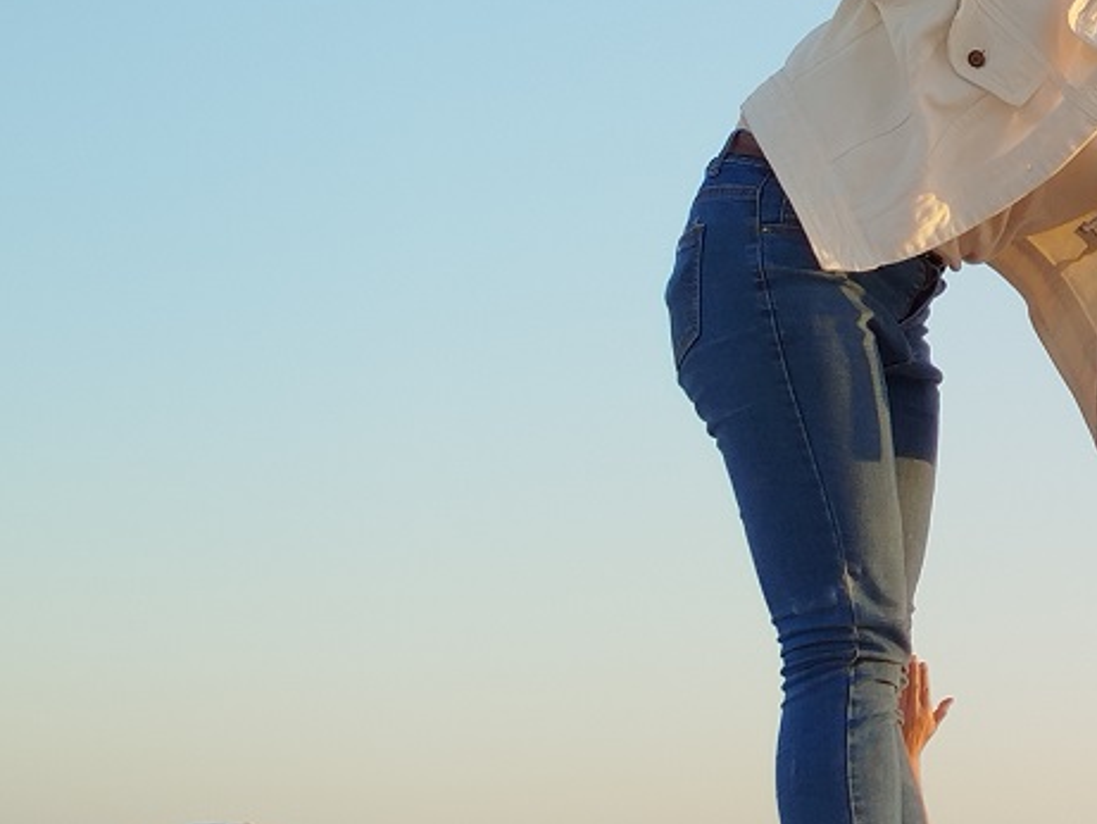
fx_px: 3550
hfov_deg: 16.8
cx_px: 1309
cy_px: 352
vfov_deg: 13.2
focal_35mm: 112
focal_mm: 5.31
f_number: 1.7
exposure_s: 1/273
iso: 50
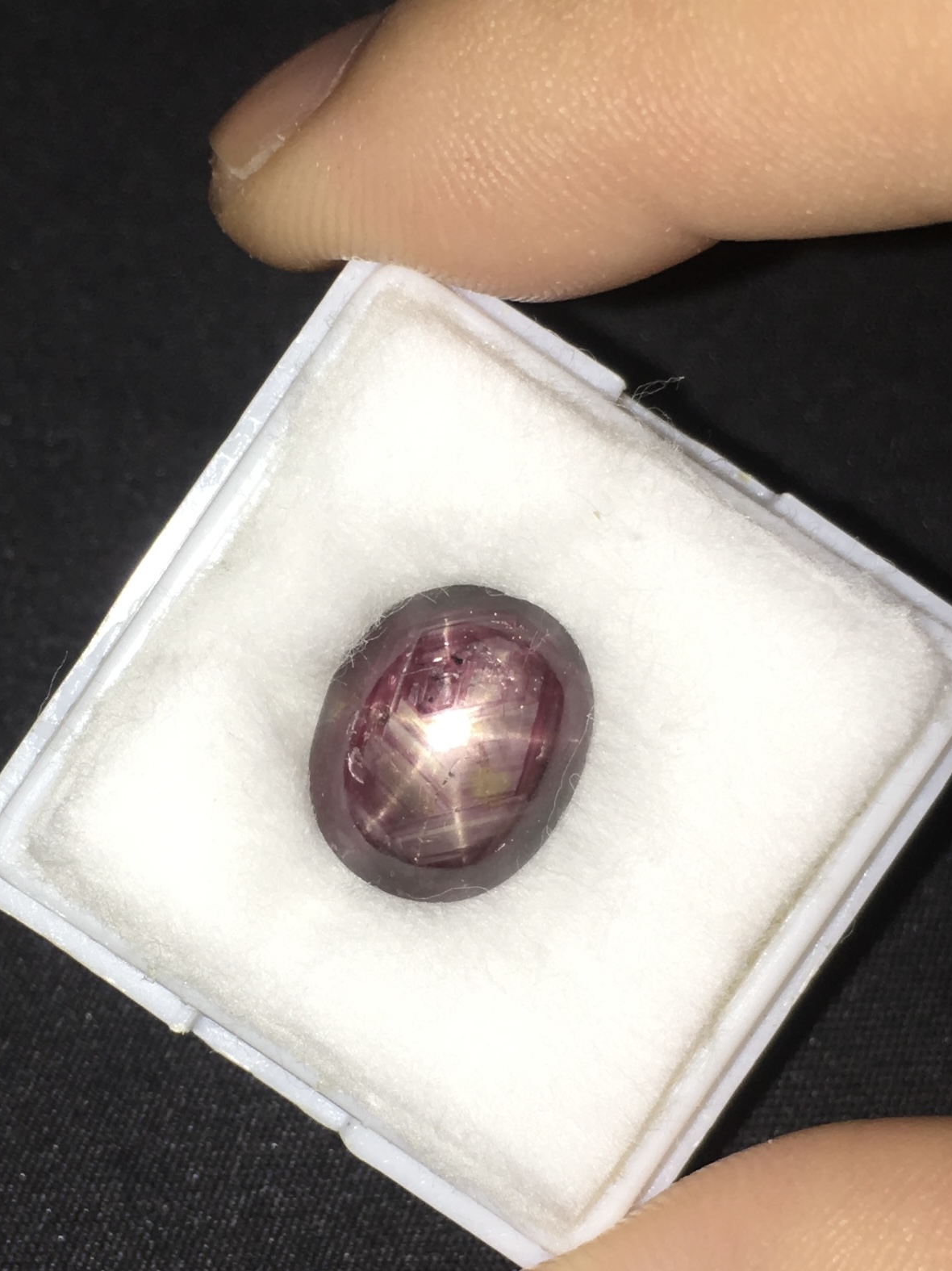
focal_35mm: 34
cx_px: 486
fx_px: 1248
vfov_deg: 53.9
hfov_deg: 41.8
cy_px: 674
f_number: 2.2
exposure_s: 1/276
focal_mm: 4.15
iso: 25
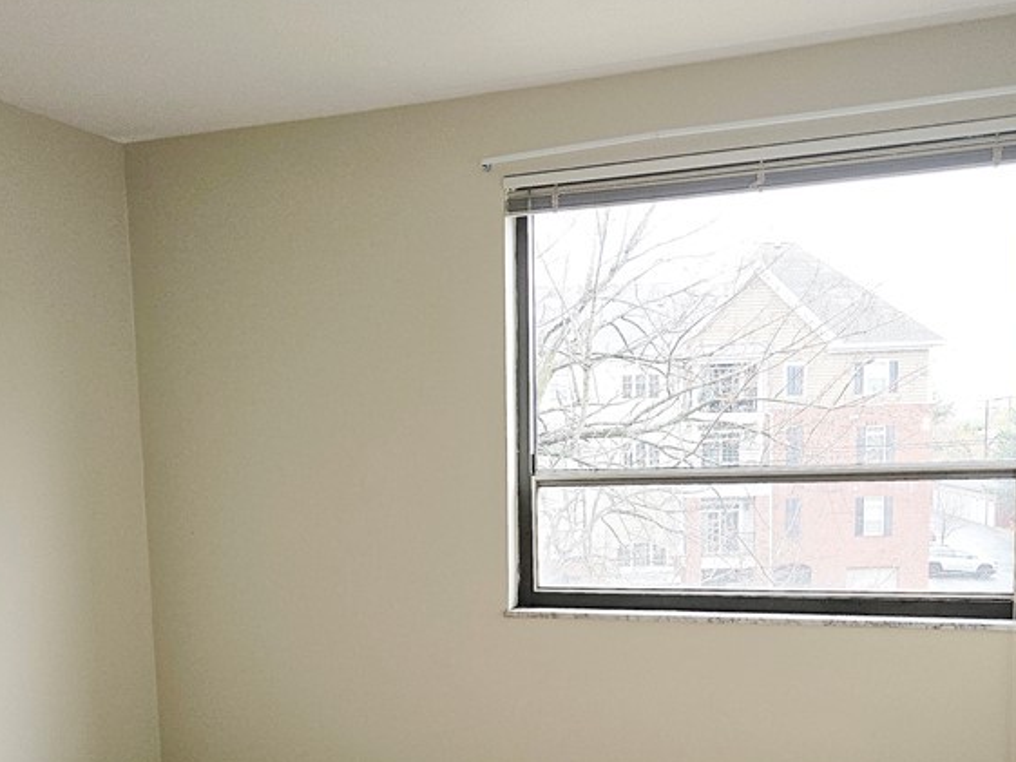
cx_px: 426
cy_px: 583
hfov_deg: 44.6
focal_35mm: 42
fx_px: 1233
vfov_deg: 33.6
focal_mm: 5.4
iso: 50
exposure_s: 1/60
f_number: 1.8
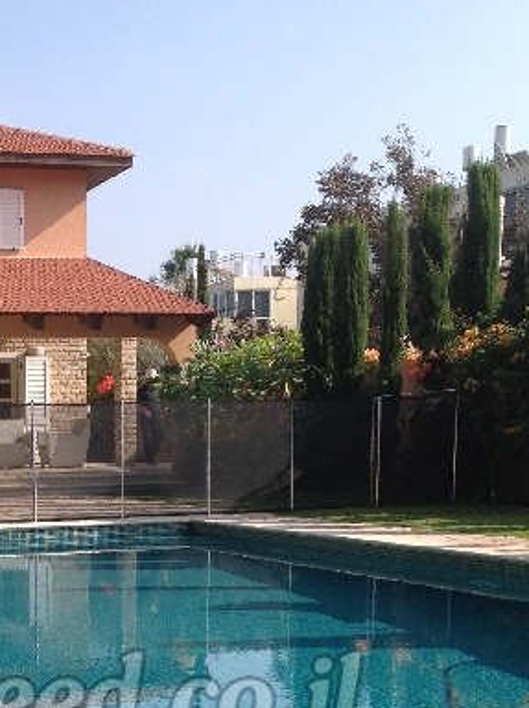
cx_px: 11
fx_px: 1429
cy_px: 658
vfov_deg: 26.7
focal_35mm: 70
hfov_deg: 20.4
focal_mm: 4.28
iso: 50
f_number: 2.4
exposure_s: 1/1080
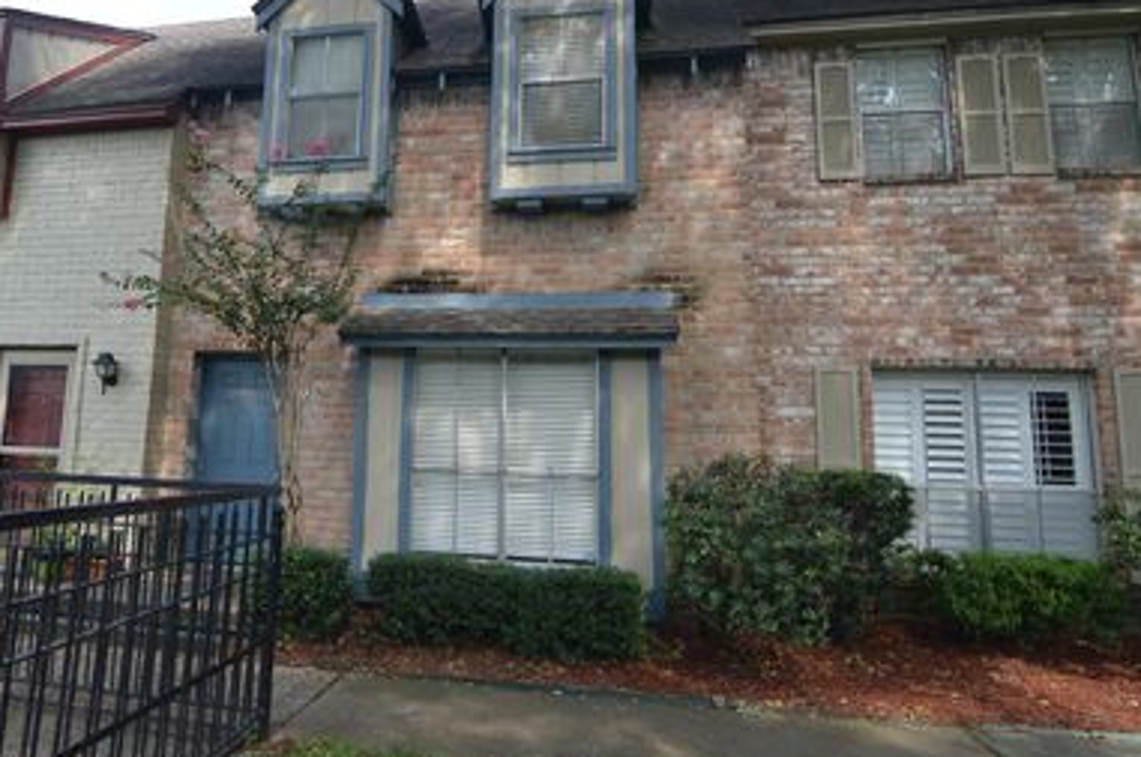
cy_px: 341
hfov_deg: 78.2
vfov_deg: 57.7
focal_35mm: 22
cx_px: 431
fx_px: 685
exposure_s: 1/125
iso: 125
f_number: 5.6
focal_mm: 11
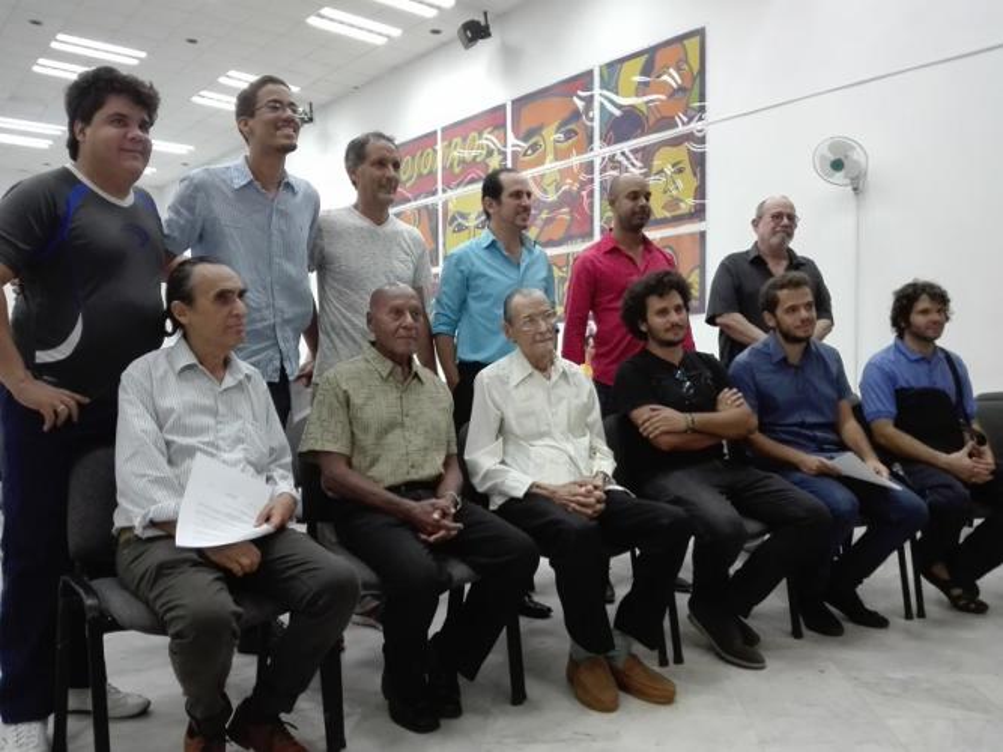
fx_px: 782
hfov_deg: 65.3
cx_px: 502
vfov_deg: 51.3
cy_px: 376
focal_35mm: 27
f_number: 2
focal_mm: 3.79
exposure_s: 1/30
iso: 610
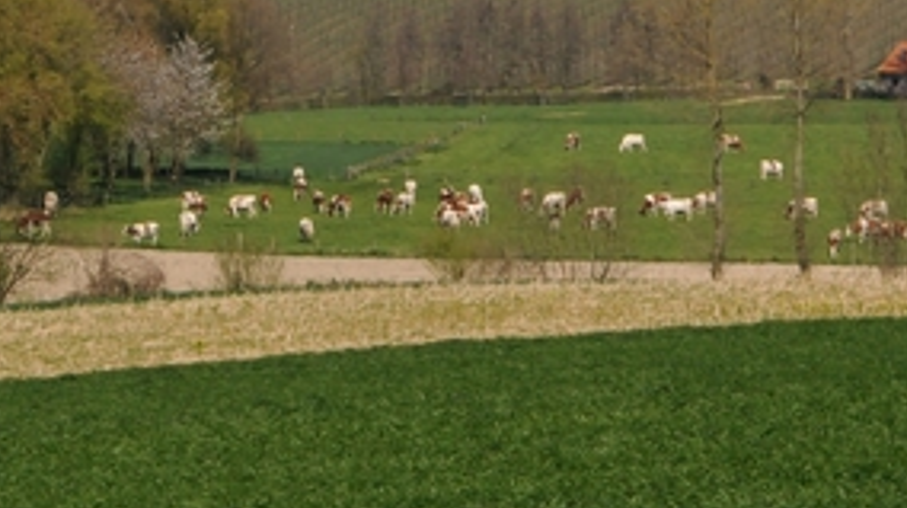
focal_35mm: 332
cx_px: 549
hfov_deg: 6.5
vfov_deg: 3.6
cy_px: 77
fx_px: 7976
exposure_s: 1/800
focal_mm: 100
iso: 800
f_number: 14
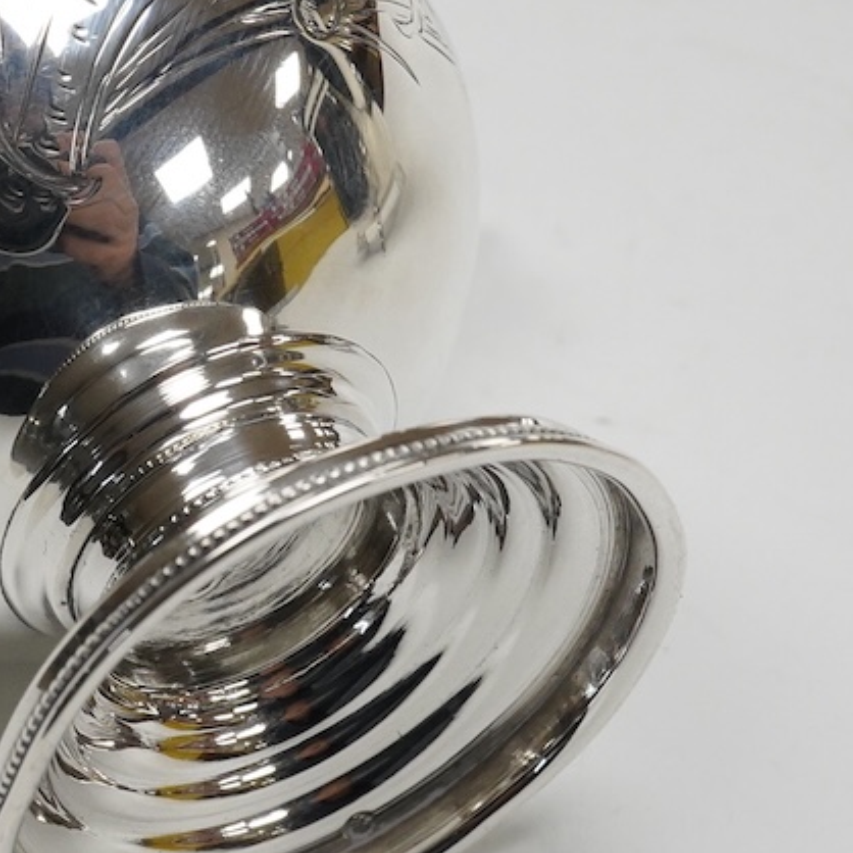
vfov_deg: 16.9
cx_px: 128
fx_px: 2872
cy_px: 351
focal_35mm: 103
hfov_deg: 16.7
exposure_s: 1/125
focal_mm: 30
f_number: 20
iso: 2500
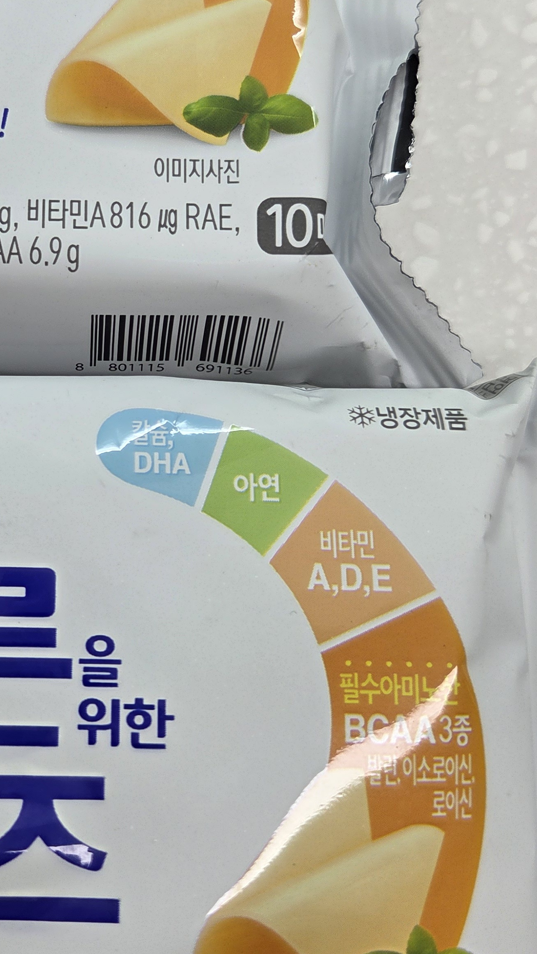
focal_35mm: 43
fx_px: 1089
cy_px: 365
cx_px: 81
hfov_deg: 27.0
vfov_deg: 47.0
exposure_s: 1/120
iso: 32
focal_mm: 5.4
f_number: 1.8
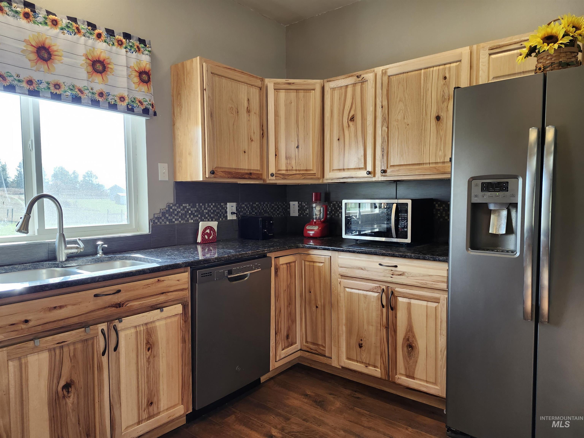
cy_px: 219
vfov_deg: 58.9
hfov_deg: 73.9
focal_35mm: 23
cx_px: 292
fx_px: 388
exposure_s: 1/180
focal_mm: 5.54
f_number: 1.8
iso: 200
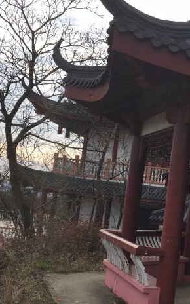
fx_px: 439
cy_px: 162
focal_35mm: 53
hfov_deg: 23.3
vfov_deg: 38.2
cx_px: 193
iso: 25
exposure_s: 1/827
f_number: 2.2
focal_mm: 4.15
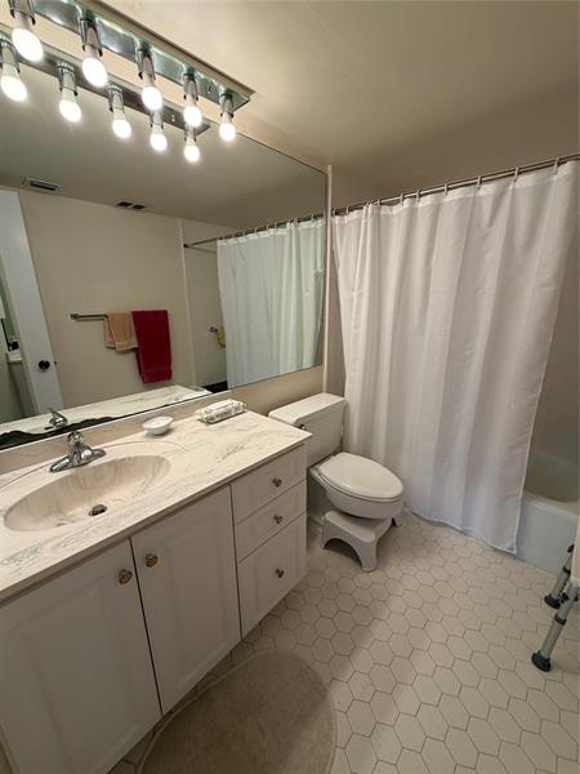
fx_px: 313
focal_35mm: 14
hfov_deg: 85.7
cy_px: 387
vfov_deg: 102.1
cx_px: 290
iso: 64
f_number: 2.2
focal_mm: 2.22
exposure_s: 1/120
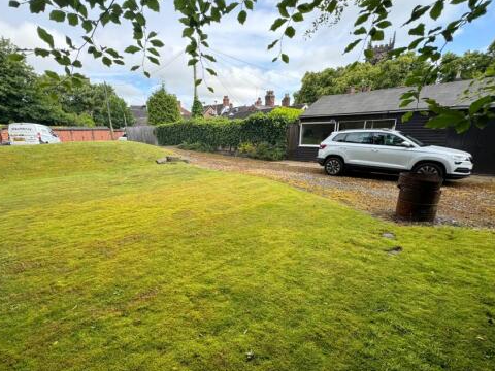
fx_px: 243
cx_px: 226
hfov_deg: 90.8
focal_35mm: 17
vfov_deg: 74.5
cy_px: 205
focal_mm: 2.22
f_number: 2.2
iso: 40
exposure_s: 1/407
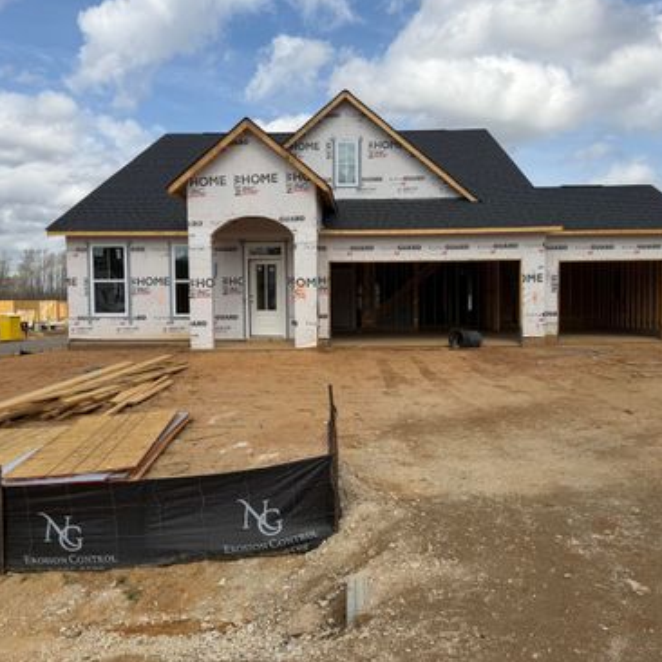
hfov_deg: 55.6
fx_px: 627
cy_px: 325
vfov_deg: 55.6
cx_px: 351
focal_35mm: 29
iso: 80
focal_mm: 6.76
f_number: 1.78
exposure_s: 1/6711
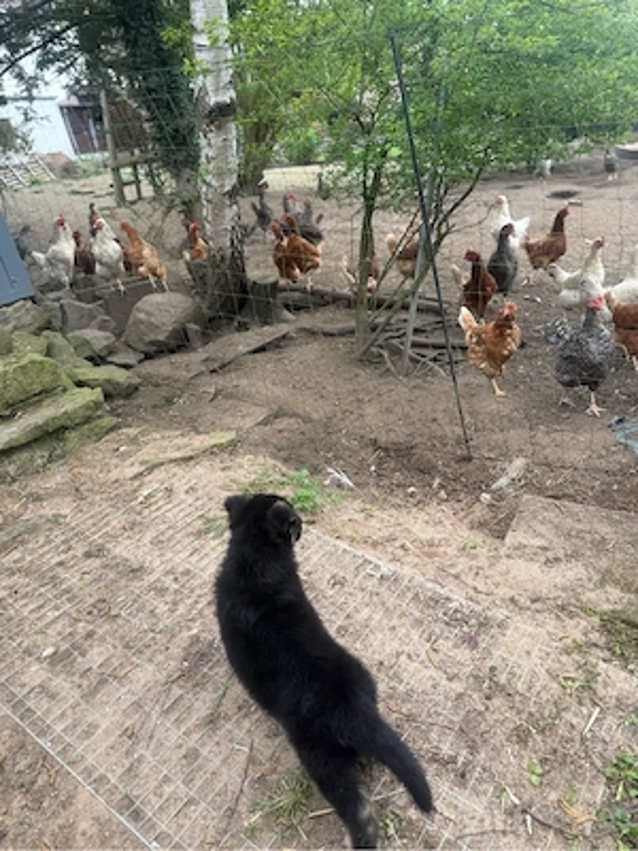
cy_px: 426
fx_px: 590
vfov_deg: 71.6
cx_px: 319
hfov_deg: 56.8
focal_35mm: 24
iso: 80
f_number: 1.78
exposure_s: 1/514
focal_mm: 6.76
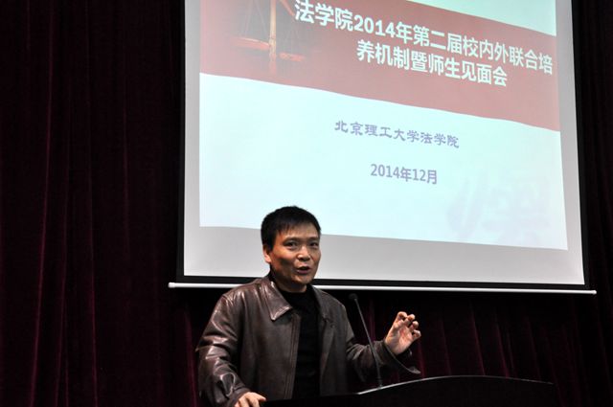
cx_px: 306
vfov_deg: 25.7
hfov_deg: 37.9
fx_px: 893
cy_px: 204
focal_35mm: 52
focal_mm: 35
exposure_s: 1/160
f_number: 6.3
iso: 2500
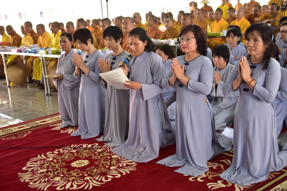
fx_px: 383
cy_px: 96
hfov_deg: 41.1
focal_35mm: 48
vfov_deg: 28.1
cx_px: 144
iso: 800
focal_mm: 48
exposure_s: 1/125
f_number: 2.8
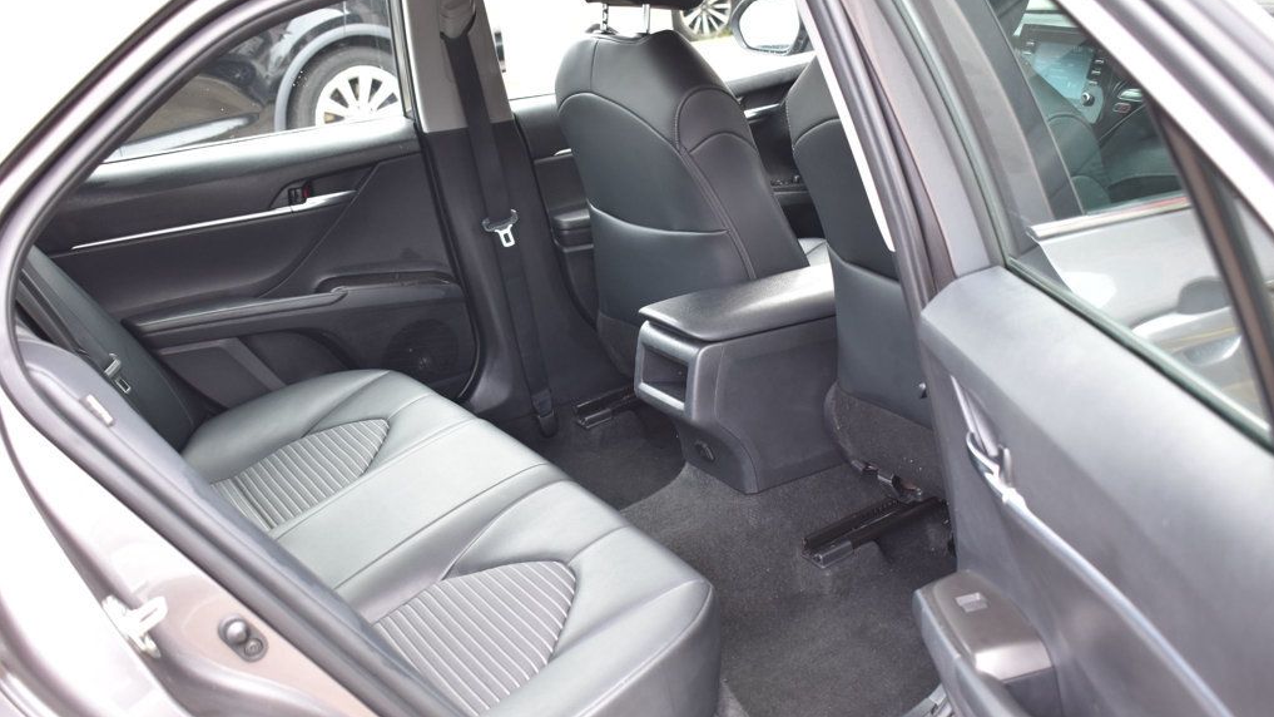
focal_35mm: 40
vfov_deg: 30.0
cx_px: 640
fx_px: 1335
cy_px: 404
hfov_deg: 51.0
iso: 500
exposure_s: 1/60
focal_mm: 25
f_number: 4
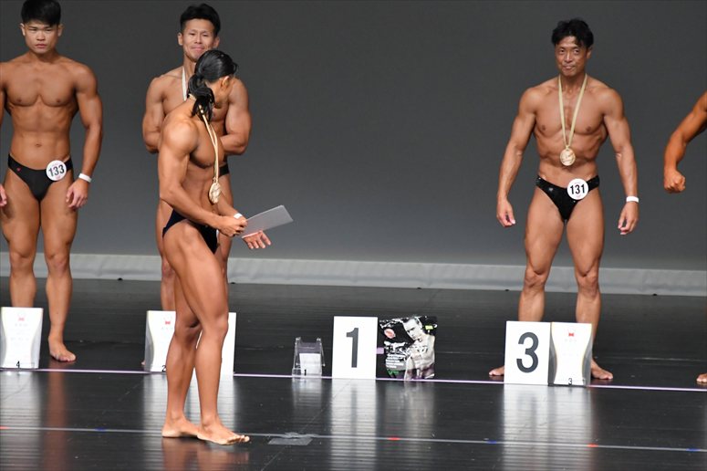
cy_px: 236
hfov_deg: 6.0
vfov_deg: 4.0
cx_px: 354
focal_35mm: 345
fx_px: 6772
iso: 5000
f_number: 5.6
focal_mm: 230
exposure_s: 1/400
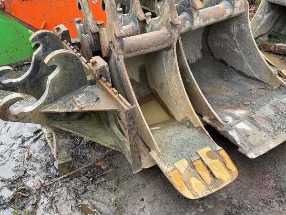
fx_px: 248
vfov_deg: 46.7
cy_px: 95
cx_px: 149
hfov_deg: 59.9
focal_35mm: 30
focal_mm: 6.76
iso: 200
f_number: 1.78
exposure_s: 1/99
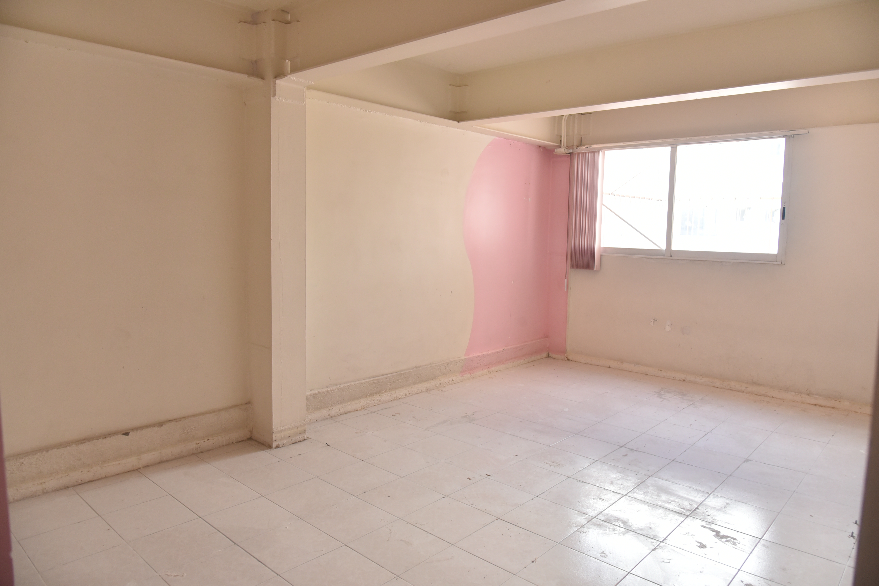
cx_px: 440
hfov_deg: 73.7
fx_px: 586
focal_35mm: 24
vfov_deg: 53.1
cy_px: 293
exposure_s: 1/125
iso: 1600
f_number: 6.3
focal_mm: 24
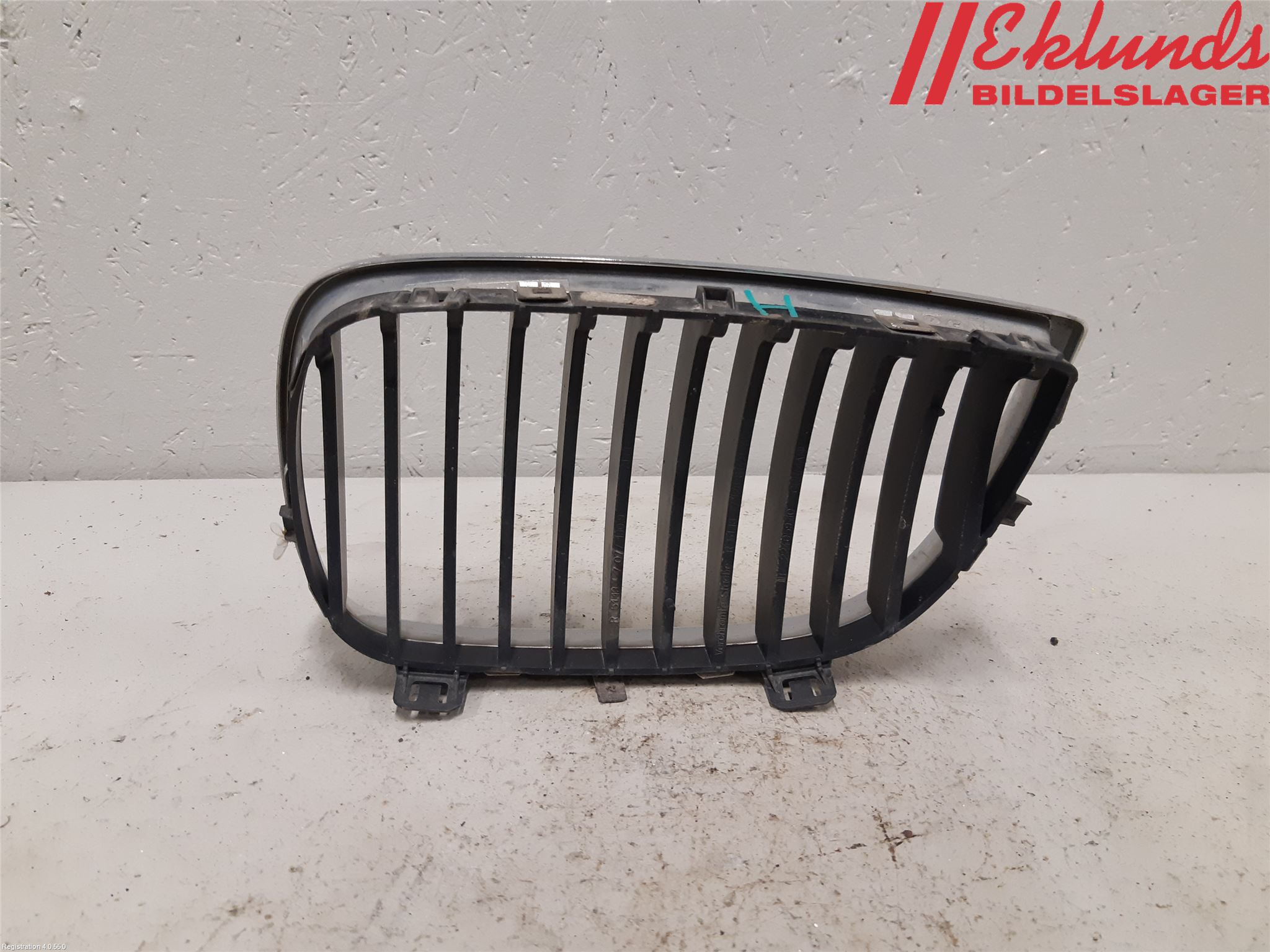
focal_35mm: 26
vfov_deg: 53.1
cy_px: 476
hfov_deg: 67.3
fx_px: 954
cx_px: 635
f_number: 1.7
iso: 160
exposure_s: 1/50
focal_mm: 3.93
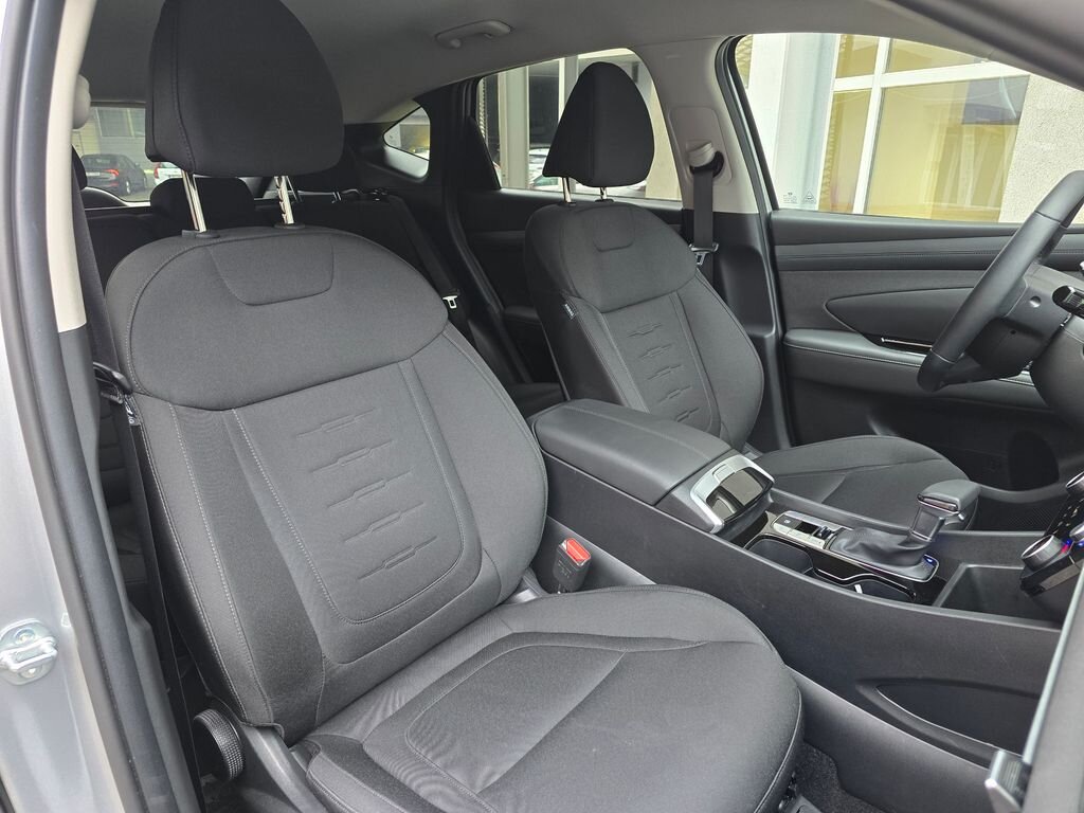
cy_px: 406
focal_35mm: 23
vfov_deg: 58.9
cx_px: 542
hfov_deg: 73.9
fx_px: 720
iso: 320
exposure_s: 1/100
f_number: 1.7
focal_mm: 6.3
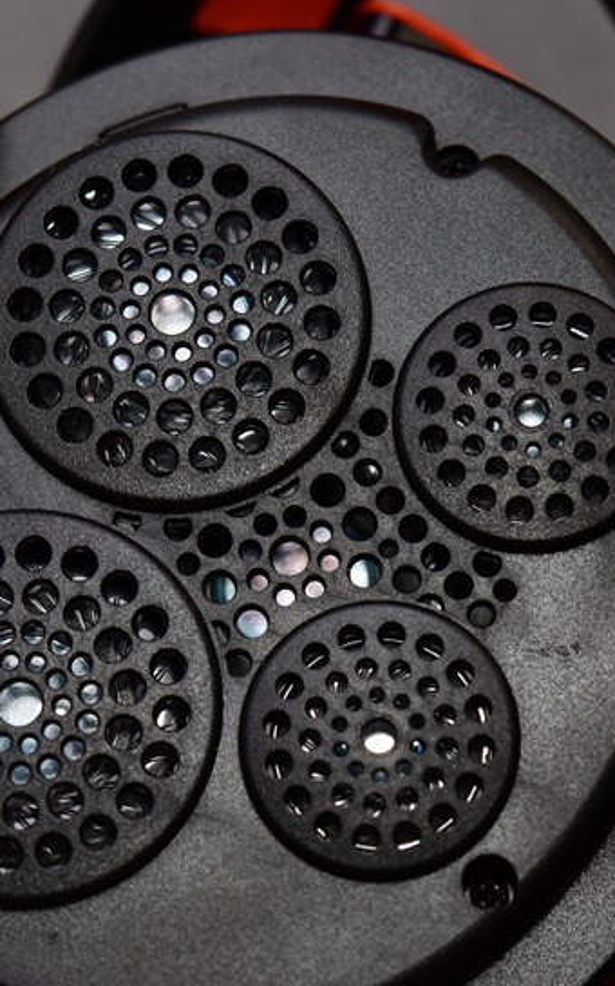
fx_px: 3088
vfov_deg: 18.1
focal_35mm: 115
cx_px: 260
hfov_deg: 11.4
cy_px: 547
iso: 1600
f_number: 5.6
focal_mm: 60
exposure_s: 1/60
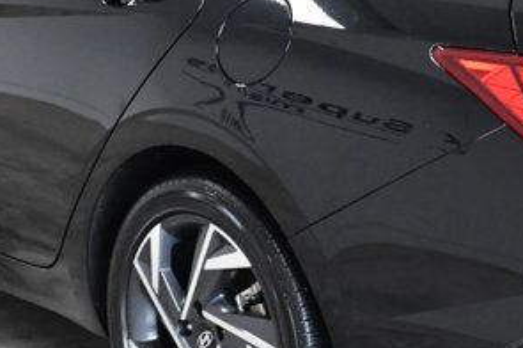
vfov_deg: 10.9
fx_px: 1814
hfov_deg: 16.4
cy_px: 94
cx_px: 363
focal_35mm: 125
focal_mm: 24
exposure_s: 1/250
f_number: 8
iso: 2500
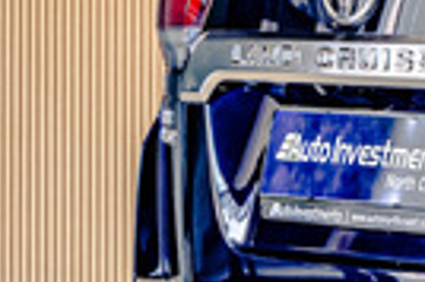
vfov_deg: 3.4
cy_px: 25
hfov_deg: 4.7
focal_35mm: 405
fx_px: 4775
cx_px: 1537
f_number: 4
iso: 640
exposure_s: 1/125
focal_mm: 53
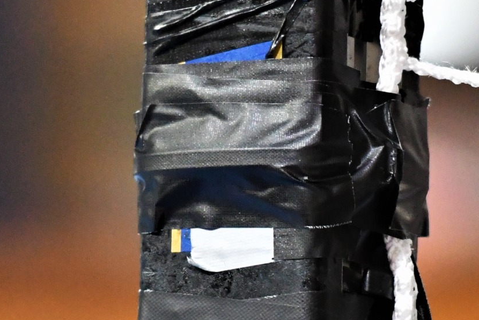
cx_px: 349
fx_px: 13158
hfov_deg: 2.1
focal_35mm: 989
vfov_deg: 1.4
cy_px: 286
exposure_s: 1/800
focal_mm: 200
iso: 3600
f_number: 2.8
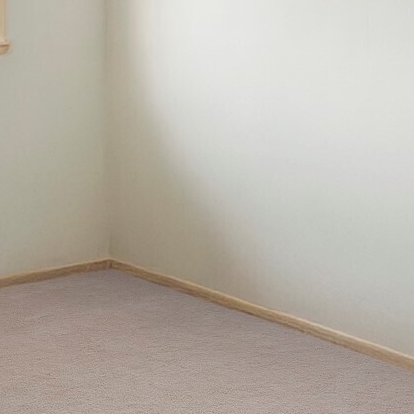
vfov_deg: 27.3
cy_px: -4
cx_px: 78
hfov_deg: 28.4
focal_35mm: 59
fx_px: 798
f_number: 14
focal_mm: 17
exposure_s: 1/4
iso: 640
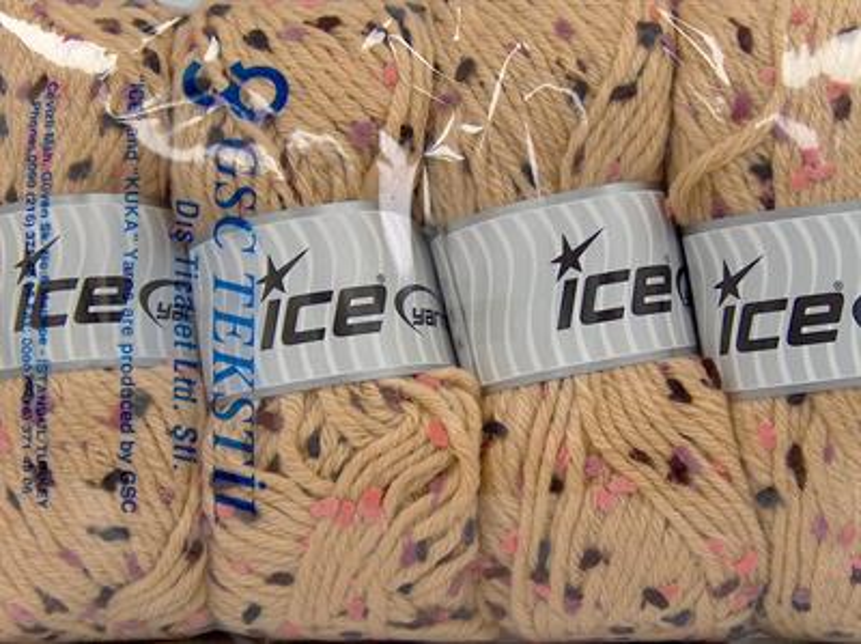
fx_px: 1093
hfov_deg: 43.0
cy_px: 322
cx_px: 430
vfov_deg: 32.8
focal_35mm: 44
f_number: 2.8
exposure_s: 1/93.5
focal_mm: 8.96
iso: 200
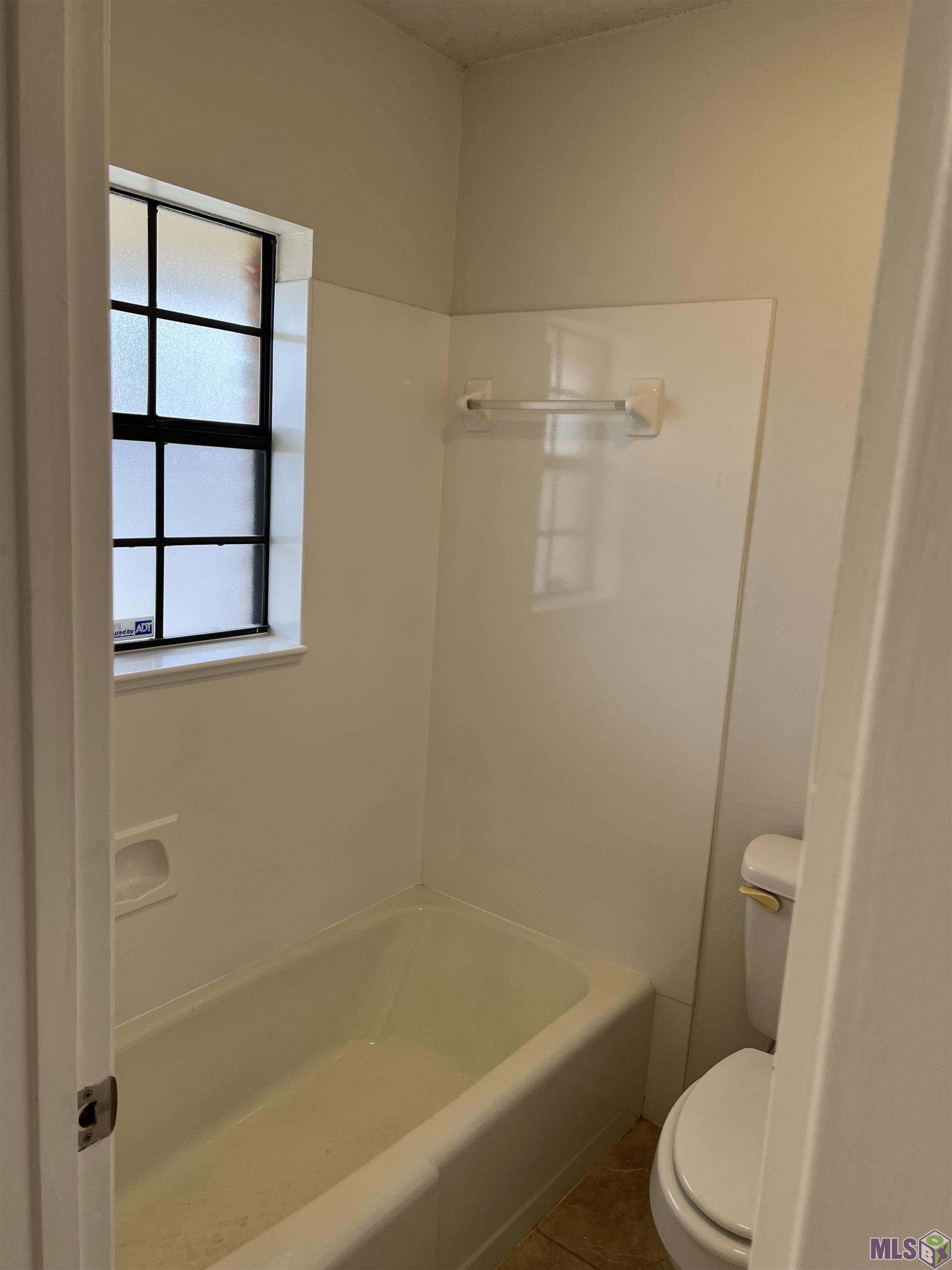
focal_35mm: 26
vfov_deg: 67.3
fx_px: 953
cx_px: 476
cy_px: 635
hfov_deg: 53.1
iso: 50
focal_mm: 5.7
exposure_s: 1/120
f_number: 1.5
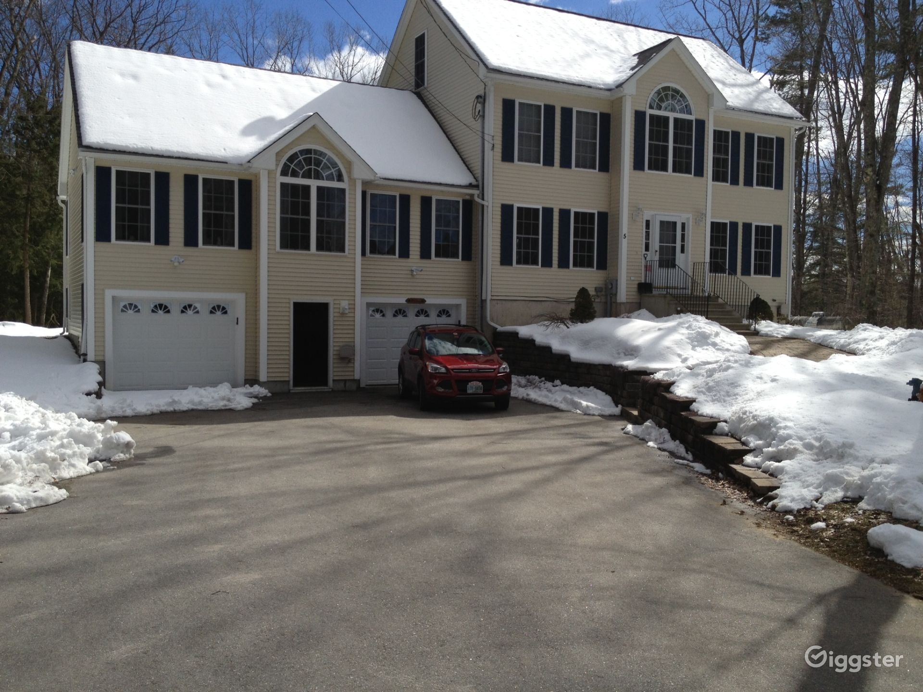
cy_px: 346
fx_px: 933
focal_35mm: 35
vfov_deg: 40.7
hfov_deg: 52.6
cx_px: 462
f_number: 2.4
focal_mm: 4.28
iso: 50
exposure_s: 1/2907
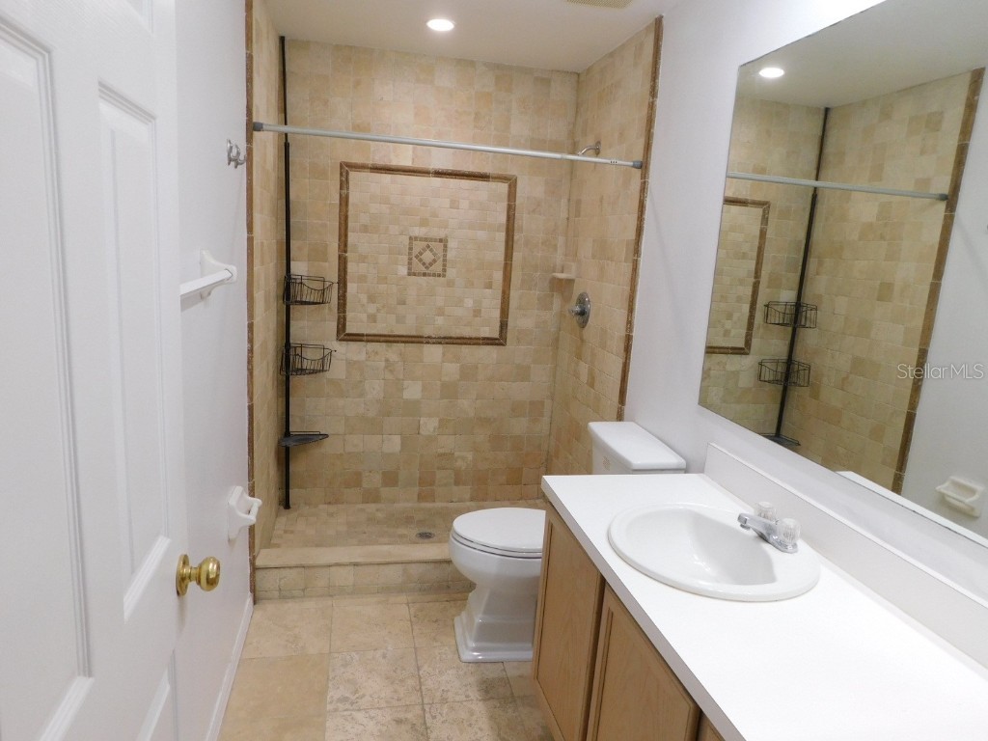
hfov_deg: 73.9
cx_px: 494
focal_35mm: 23
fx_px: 656
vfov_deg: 58.9
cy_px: 370
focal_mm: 4
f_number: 3
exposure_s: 1/30
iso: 160
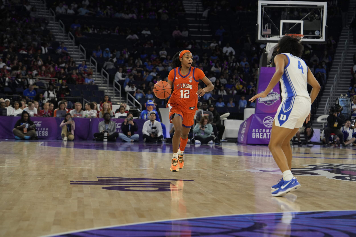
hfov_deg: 17.5
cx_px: 178
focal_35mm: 117
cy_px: 118
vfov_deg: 11.7
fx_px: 1157
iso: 1600
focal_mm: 117
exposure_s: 1/500
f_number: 4.5
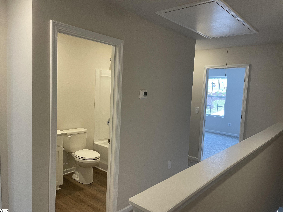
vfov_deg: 53.1
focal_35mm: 26
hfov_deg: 67.3
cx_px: 142
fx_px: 213
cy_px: 106
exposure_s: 1/60
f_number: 1.6
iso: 80
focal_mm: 4.2
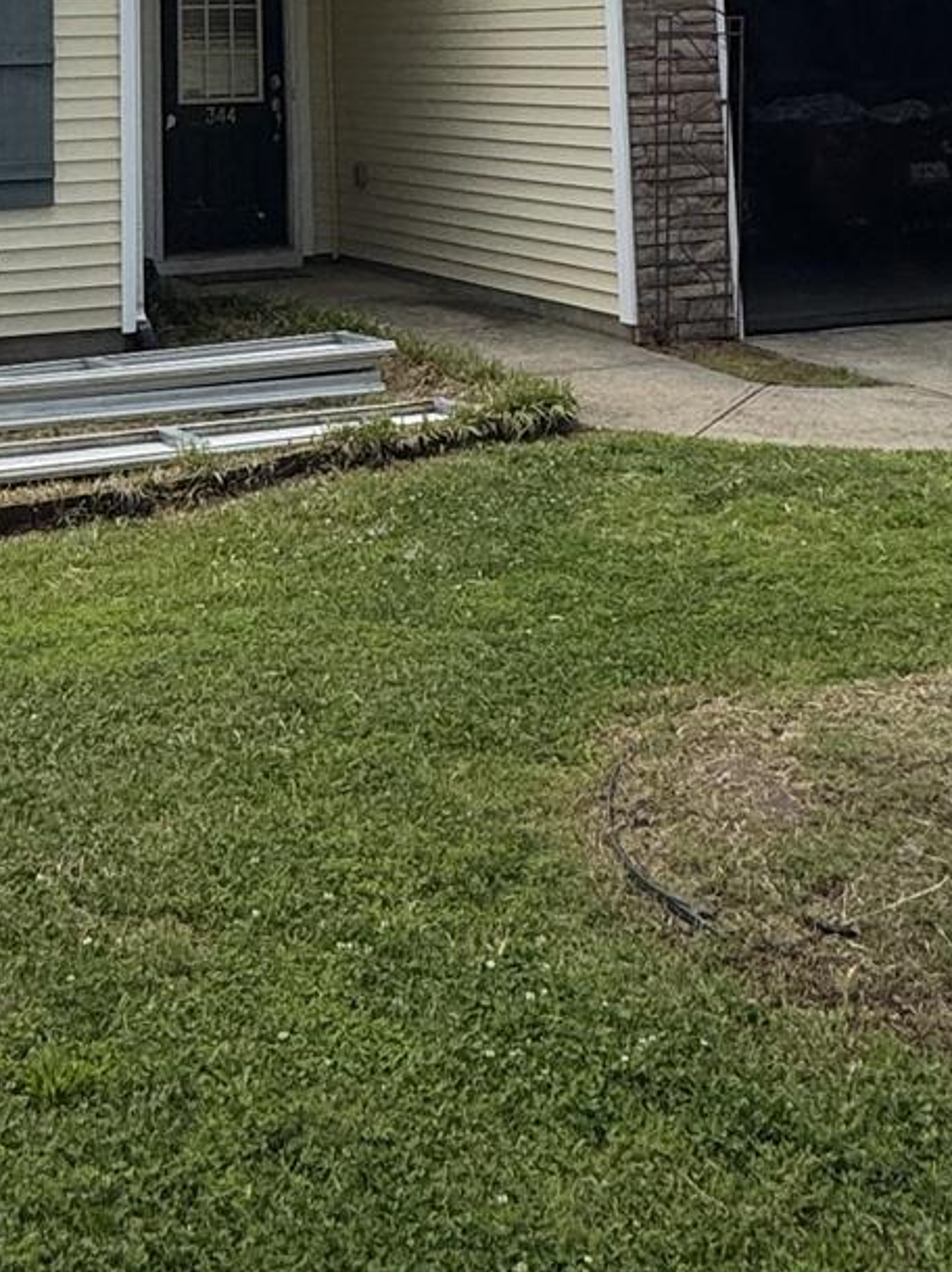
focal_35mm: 53
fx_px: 1946
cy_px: -274
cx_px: 259
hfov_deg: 27.2
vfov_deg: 30.5
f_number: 2.2
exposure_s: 1/3906
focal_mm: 2.22
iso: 40
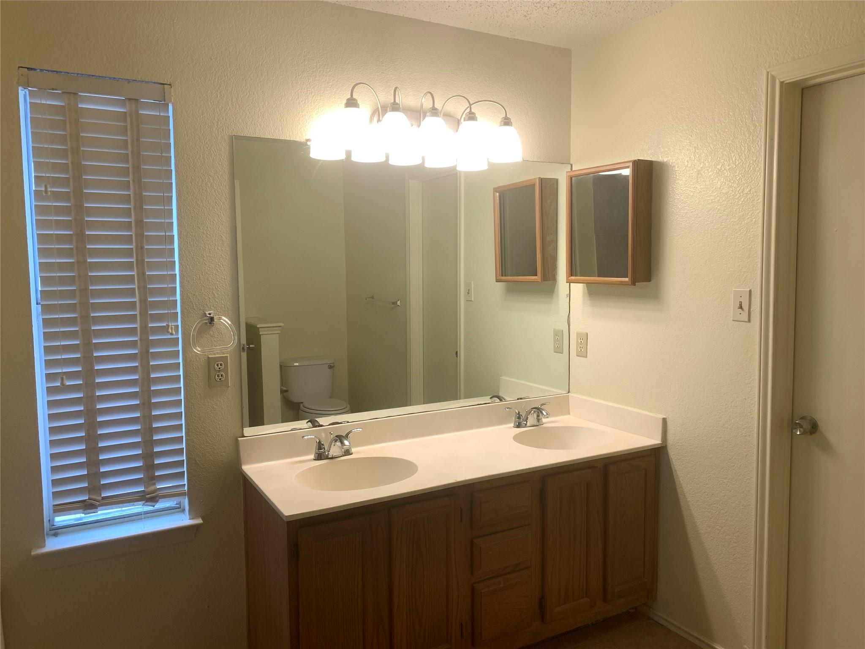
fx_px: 650
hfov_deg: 67.3
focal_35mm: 26
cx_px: 432
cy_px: 324
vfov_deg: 53.1
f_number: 1.8
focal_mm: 4.25
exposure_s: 1/120
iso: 64
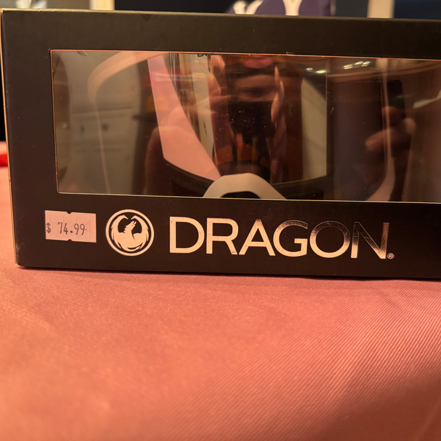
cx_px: 244
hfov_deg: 52.4
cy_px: 220
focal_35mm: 31
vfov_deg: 52.5
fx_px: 447
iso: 400
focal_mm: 5.96
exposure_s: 1/40
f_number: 1.6
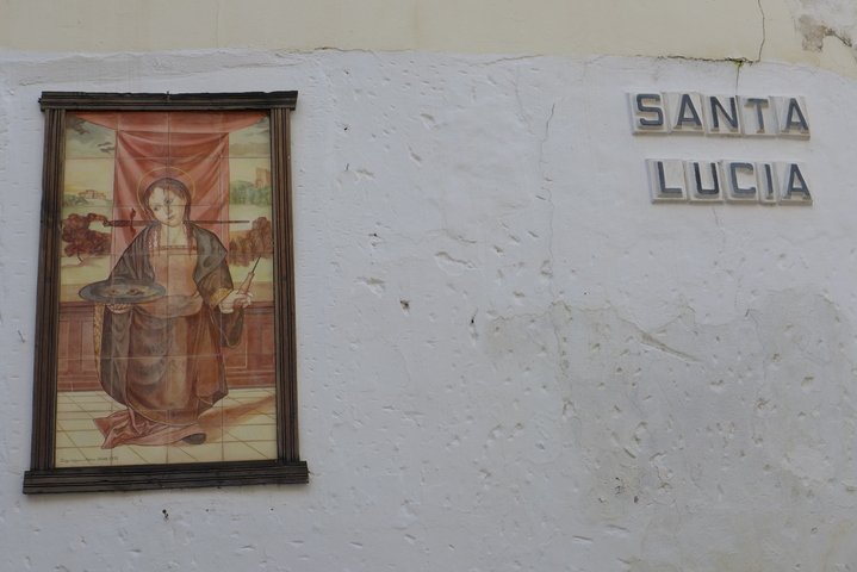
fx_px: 1119
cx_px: 428
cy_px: 286
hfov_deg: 41.9
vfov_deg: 28.7
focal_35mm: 47
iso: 80
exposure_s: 1/1000
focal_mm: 9.2
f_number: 2.8
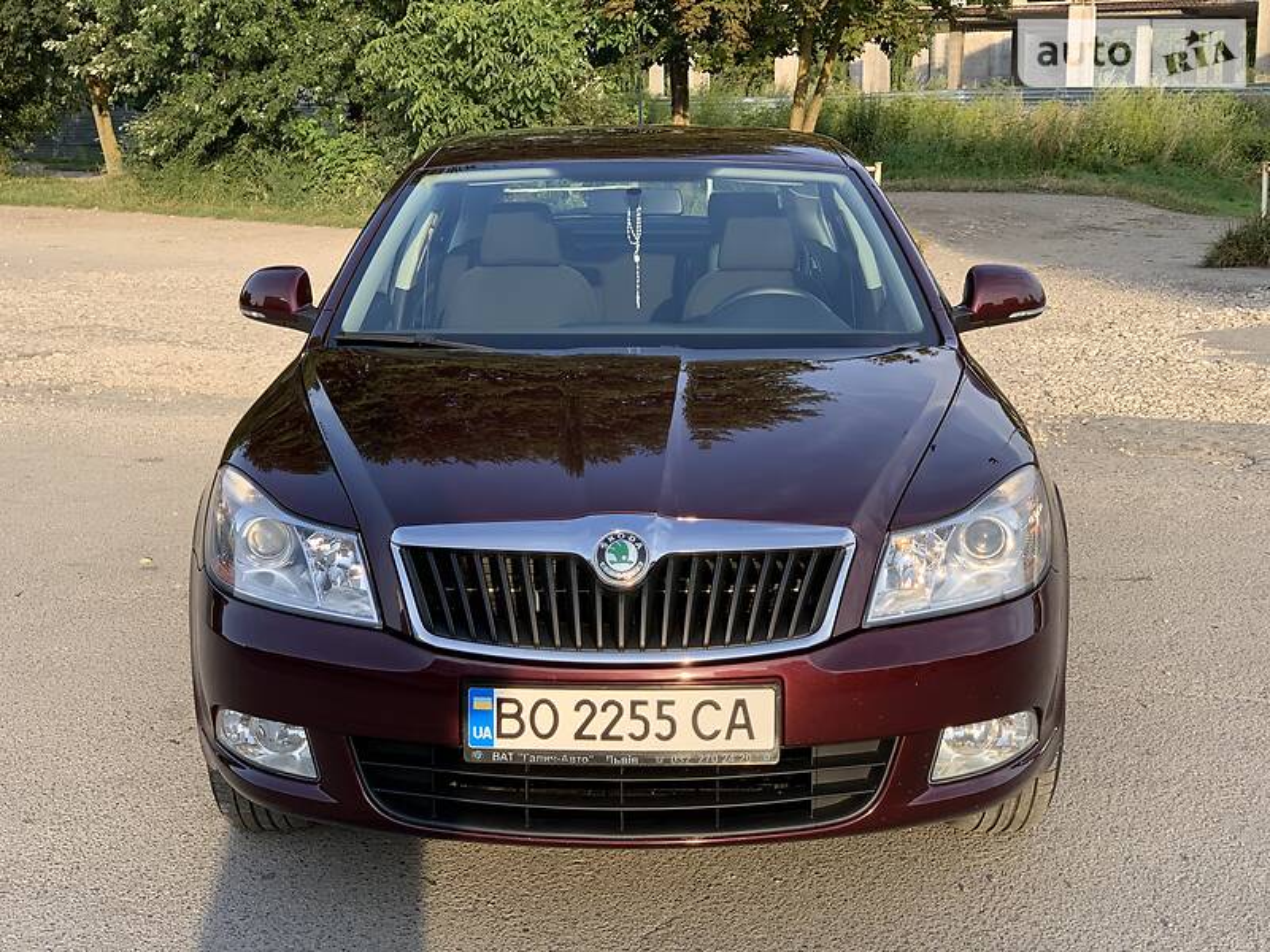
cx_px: 635
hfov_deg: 36.8
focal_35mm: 52
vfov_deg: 28.0
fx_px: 1908
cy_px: 476
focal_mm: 6
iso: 16
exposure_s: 1/192
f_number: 2.4
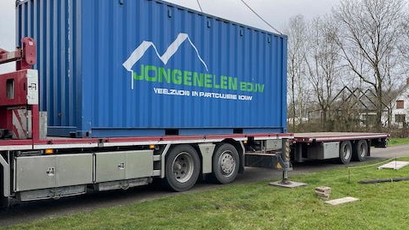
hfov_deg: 52.8
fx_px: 412
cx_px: 209
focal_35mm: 38
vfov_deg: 31.1
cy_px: 130
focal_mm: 4.2
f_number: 1.6
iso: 32
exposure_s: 1/226
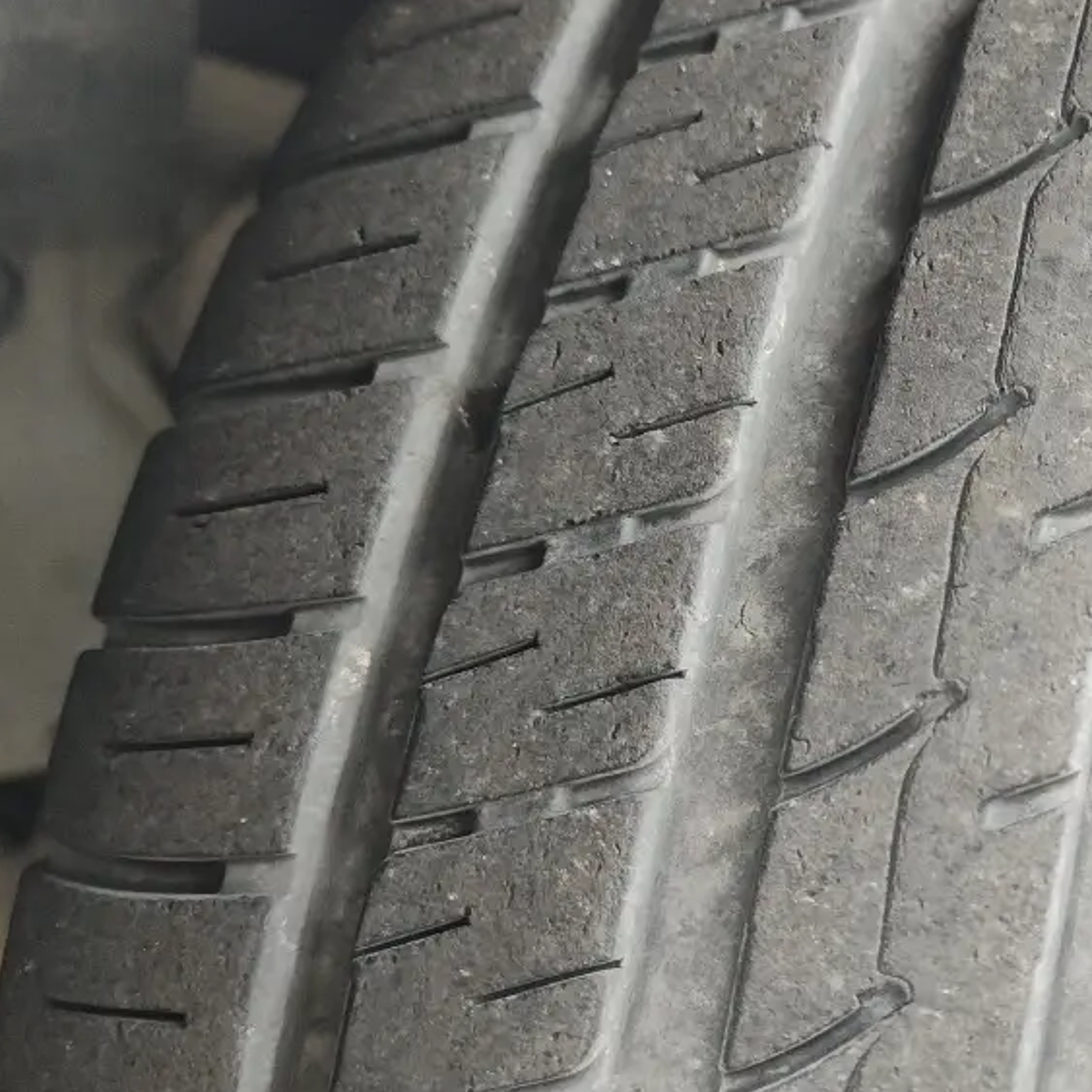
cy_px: 582
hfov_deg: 42.3
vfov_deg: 44.9
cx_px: 915
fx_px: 1321
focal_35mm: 37
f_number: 1.8
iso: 472
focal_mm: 5.56
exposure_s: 1/120
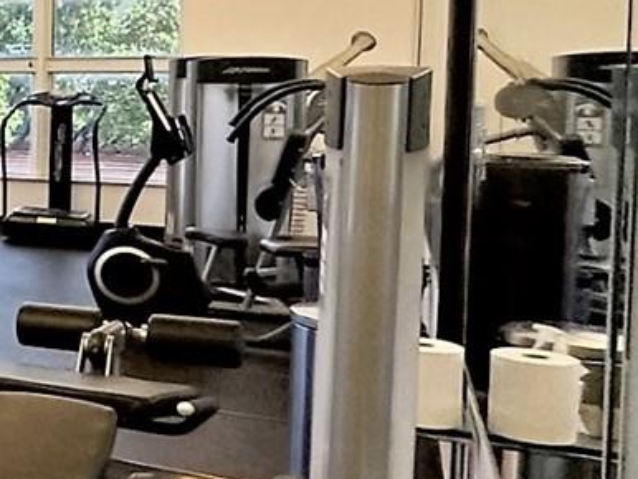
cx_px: -584
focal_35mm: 58
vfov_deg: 25.1
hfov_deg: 20.2
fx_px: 1070
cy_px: 144
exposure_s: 1/120
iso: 320
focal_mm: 2.22
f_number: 2.2
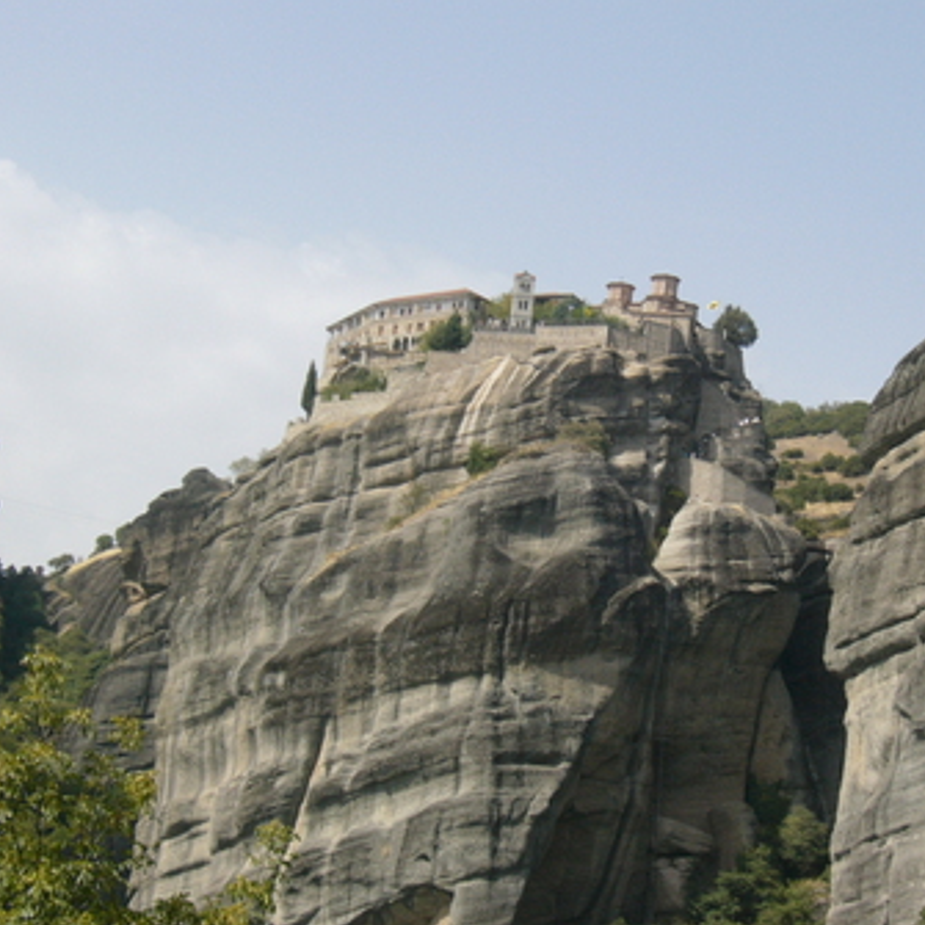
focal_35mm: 82
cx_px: 599
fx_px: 2479
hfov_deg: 21.1
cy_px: 461
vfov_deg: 21.1
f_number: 11.3
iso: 100
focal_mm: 11.5
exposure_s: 1/160
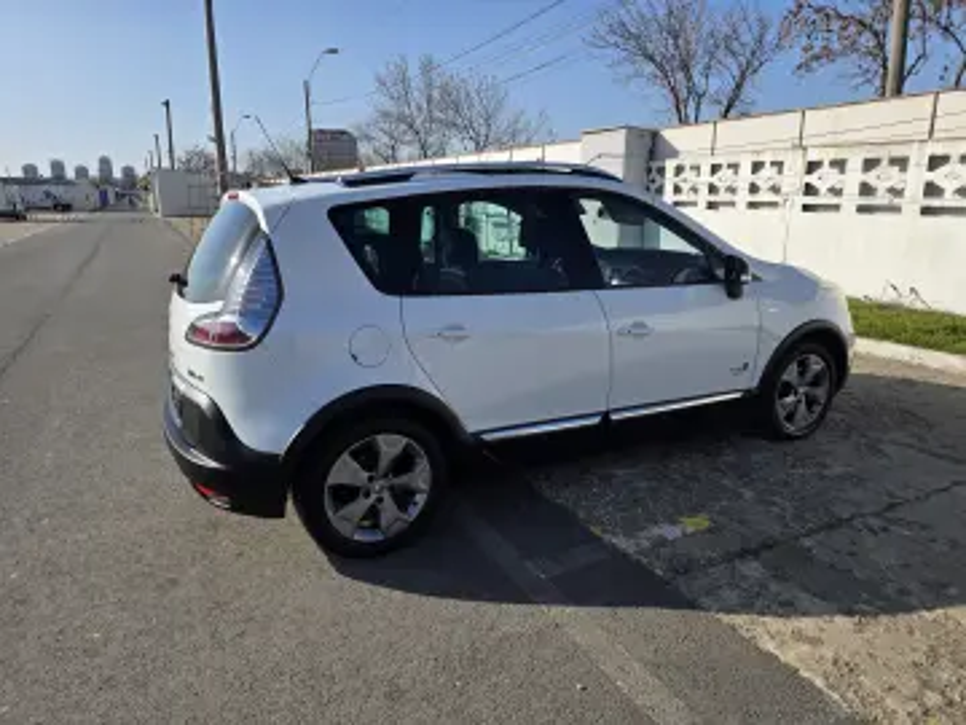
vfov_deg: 58.9
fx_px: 642
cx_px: 483
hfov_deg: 73.9
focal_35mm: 23
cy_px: 362
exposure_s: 1/6150
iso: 80
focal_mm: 6.3
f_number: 1.7
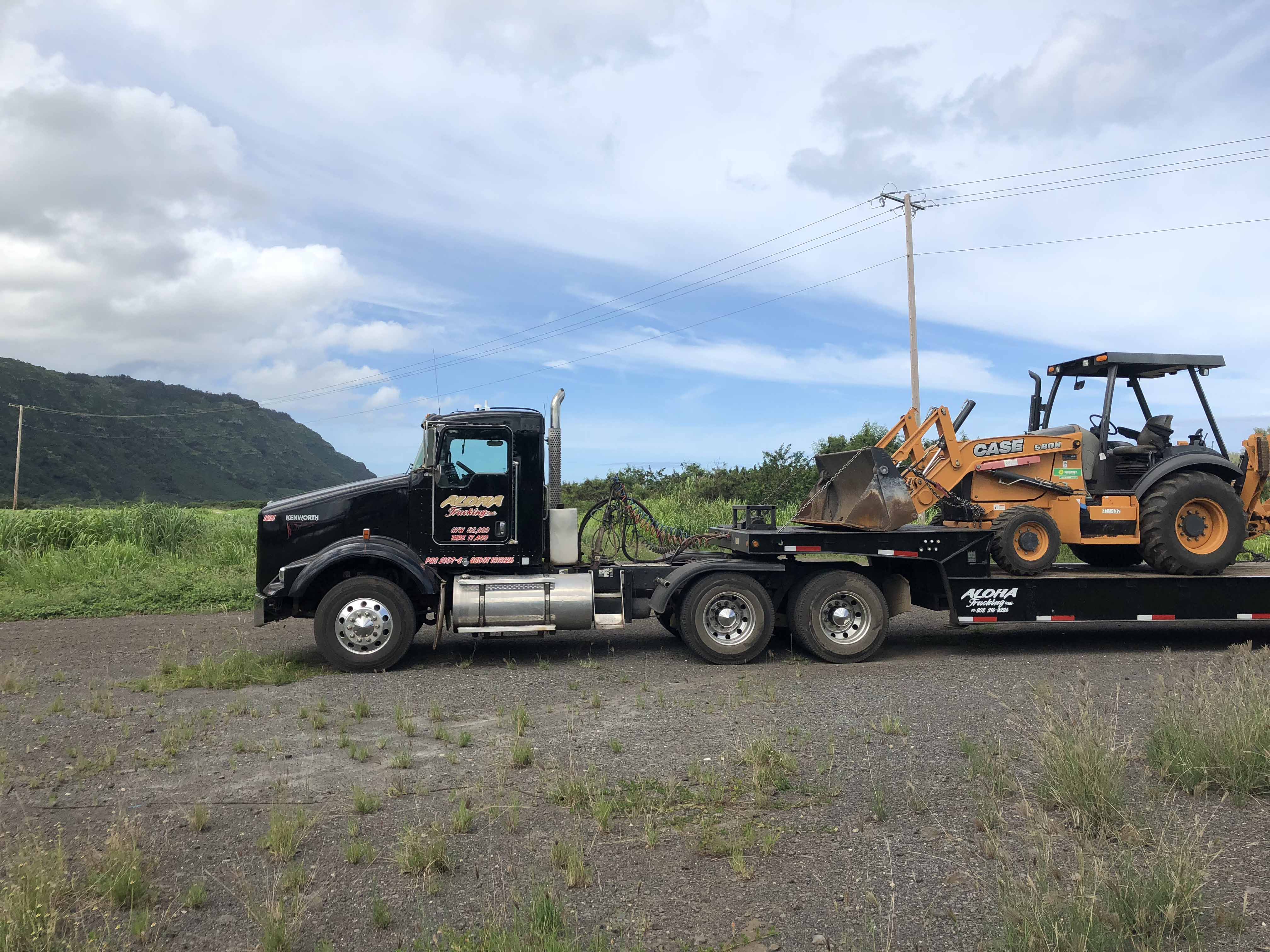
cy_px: 476
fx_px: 1027
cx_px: 635
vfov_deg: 49.7
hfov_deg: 63.4
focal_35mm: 28
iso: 25
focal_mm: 3.99
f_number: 1.8
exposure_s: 1/2825
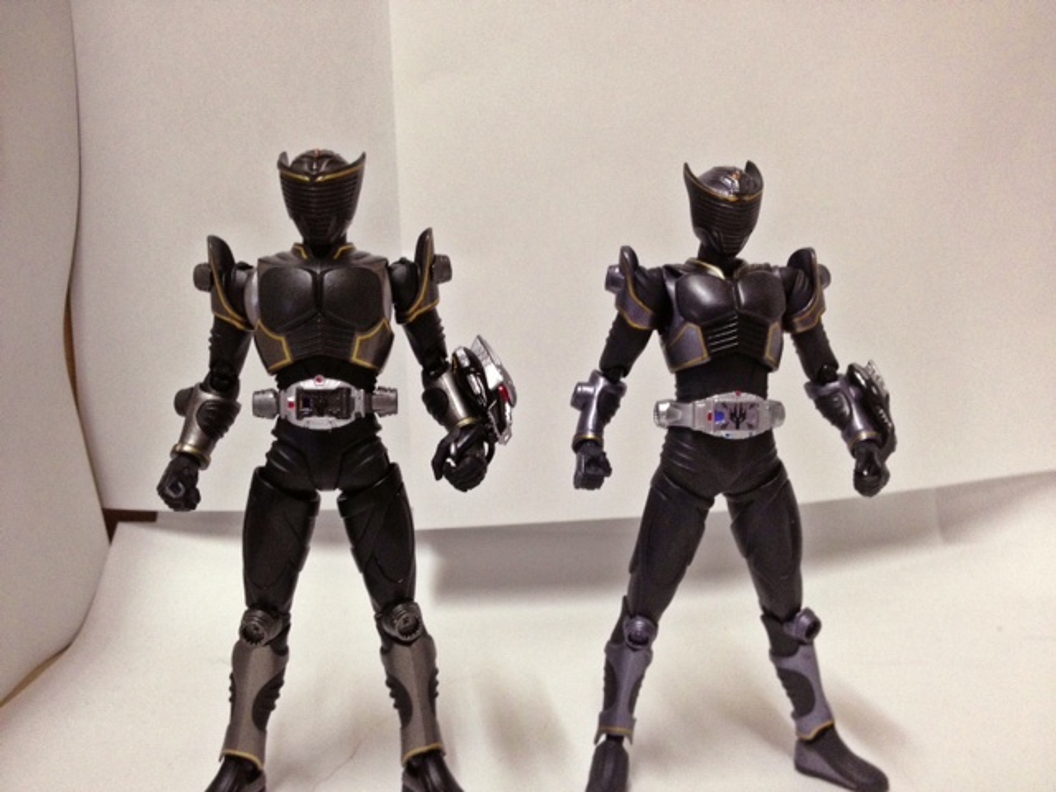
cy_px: 396
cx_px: 528
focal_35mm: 35
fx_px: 1068
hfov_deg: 52.6
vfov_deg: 40.7
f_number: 2.4
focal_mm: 4.28
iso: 250
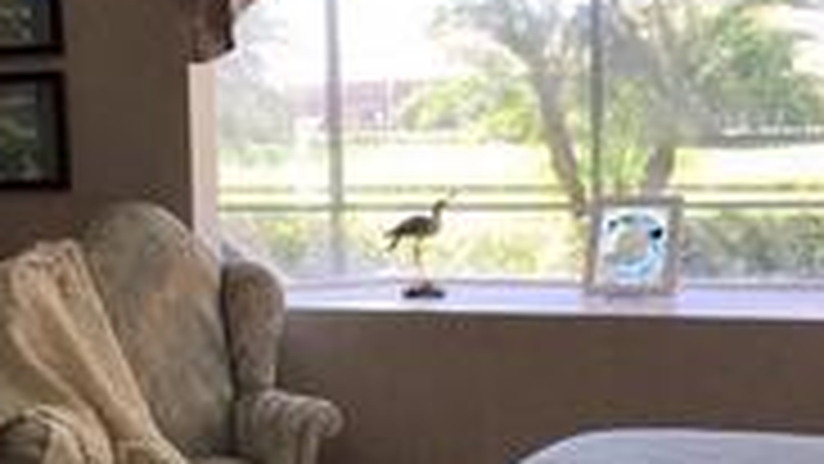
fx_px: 1617
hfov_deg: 28.5
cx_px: 324
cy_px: 320
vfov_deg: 16.3
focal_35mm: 74
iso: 32
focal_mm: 3.3
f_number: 2.4
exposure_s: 1/30
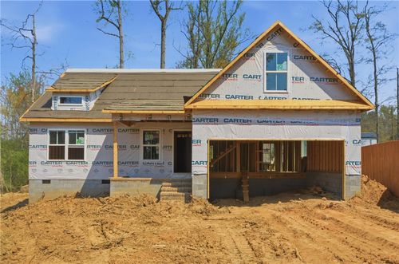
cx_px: 200
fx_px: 332
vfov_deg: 43.4
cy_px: 132
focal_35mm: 30
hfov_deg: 62.0
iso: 250
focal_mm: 20
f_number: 9
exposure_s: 1/1600
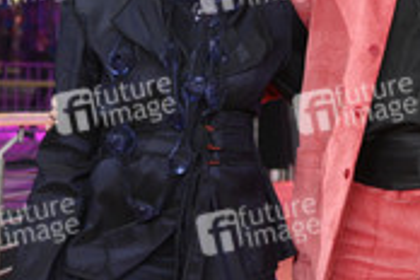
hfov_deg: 11.9
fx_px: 1960
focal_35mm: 168
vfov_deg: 8.2
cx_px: 532
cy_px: 46
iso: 5000
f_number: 5.6
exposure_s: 1/200
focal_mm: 65
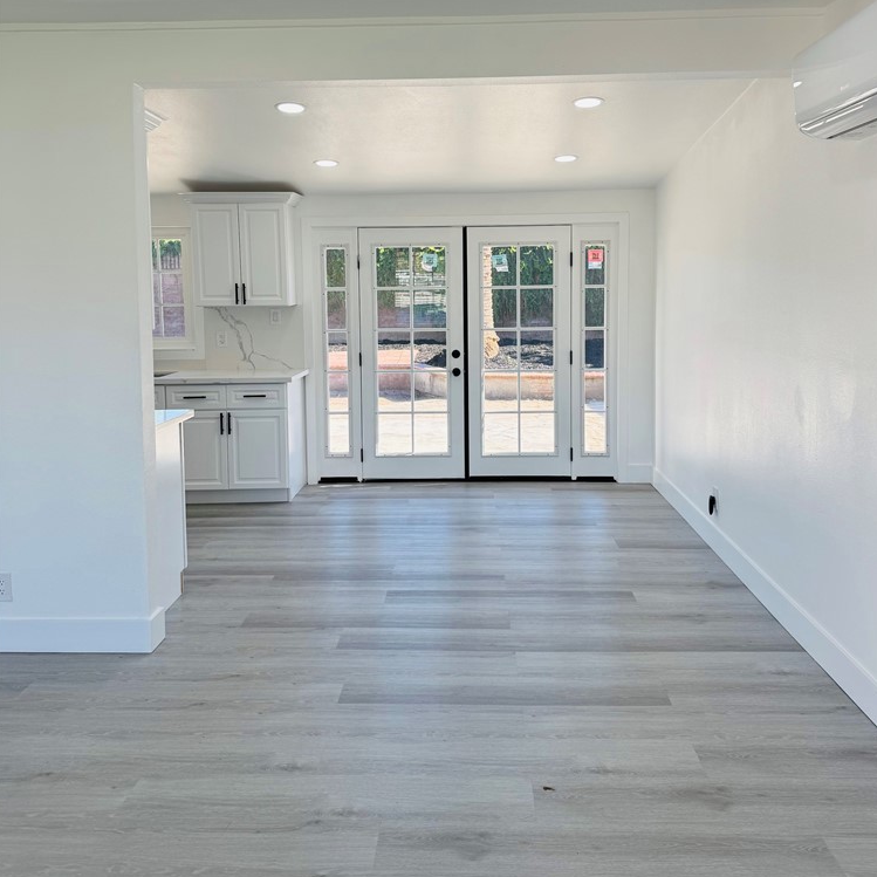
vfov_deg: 55.2
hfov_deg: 55.6
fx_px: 831
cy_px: 349
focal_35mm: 29
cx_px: 443
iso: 80
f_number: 1.78
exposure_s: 1/544
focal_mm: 6.76
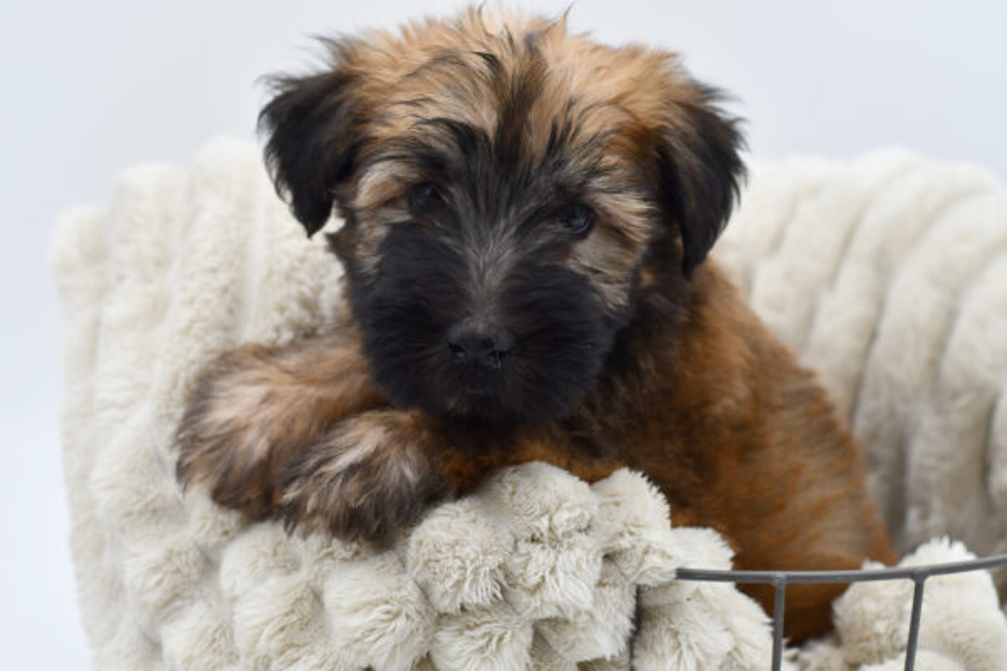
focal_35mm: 75
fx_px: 2098
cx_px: 504
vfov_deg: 18.2
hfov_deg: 27.0
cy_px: 336
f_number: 3.5
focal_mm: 50
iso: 400
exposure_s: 1/250
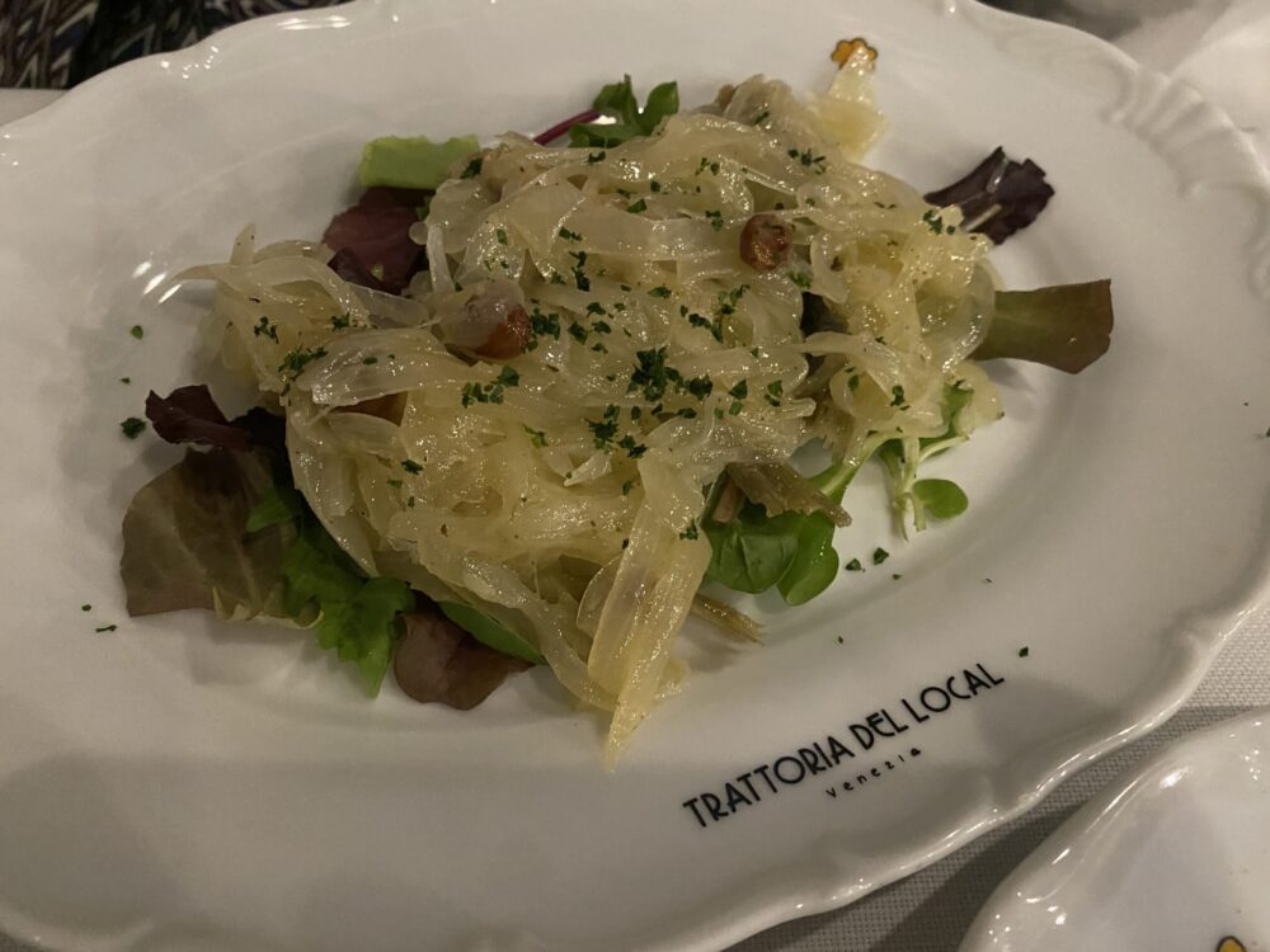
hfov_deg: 67.3
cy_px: 476
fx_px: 954
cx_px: 635
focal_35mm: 26
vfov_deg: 53.1
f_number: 1.8
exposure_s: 1/25
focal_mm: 4.25
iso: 800
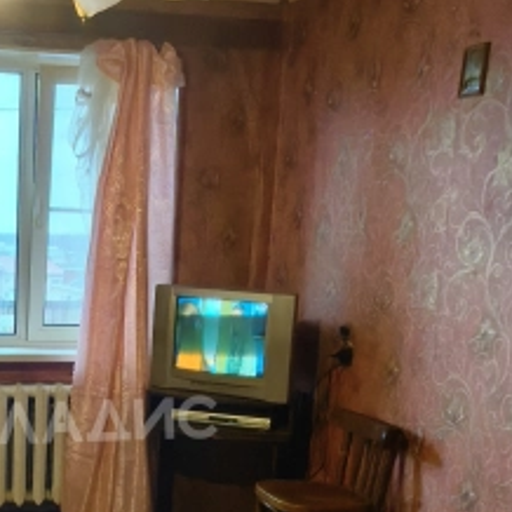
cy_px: 420
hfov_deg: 28.8
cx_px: 45
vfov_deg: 29.3
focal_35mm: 57
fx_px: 954
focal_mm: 1.76
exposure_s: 1/94.8
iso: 200
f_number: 2.2
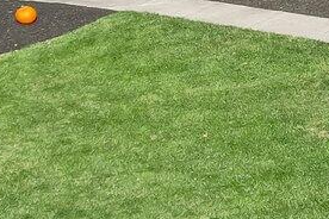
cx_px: 594
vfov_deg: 8.2
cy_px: -147
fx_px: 1490
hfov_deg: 11.7
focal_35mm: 163
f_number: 2.8
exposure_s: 1/1600
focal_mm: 8.38
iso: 110
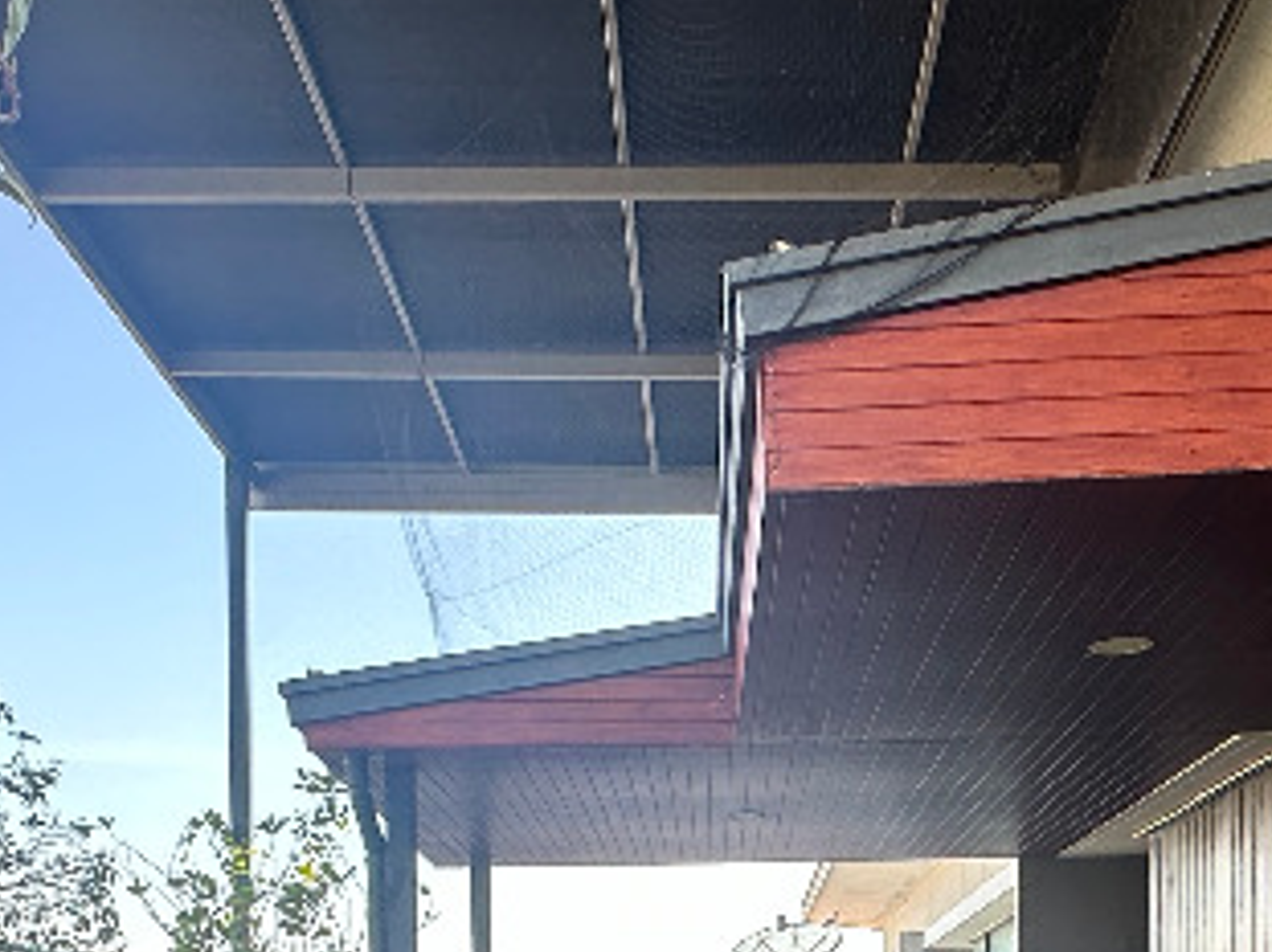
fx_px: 1653
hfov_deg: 42.1
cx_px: 667
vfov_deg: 28.3
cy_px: 1128
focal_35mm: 45
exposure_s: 1/154
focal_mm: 2.22
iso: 40
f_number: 2.2
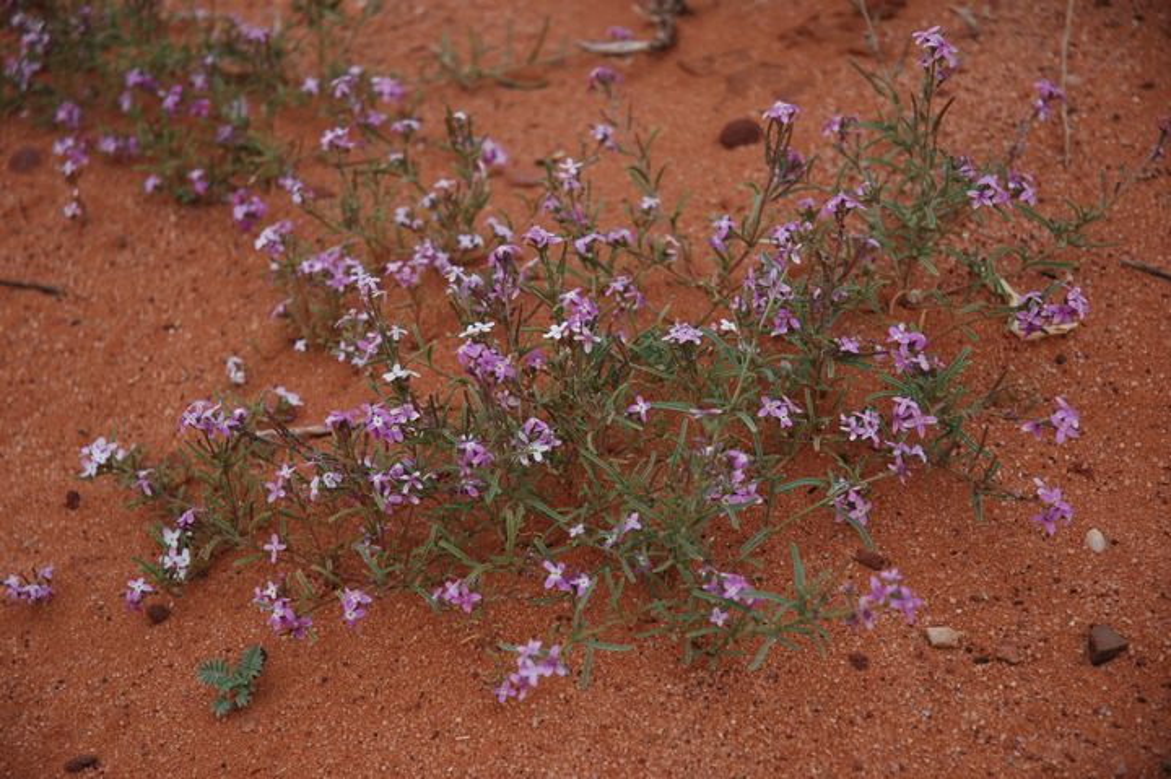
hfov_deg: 19.5
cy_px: 390
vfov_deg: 13.0
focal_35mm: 105
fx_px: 3413
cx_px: 586
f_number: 4.5
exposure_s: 1/200
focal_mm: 70
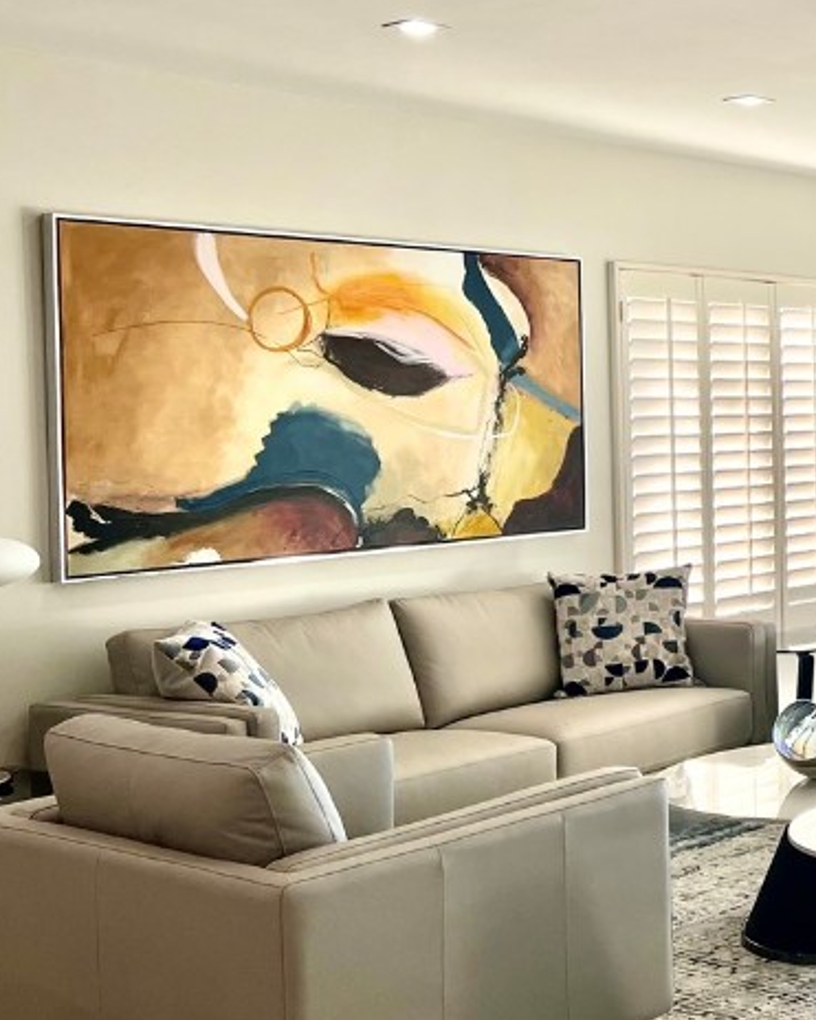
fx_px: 1691
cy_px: 444
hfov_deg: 24.9
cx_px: 935
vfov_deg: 33.5
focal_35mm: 56
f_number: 1.5
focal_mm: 5.7
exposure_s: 1/176
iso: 40
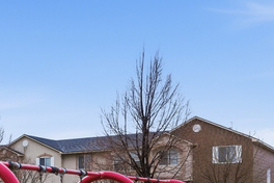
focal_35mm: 65
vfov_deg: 19.9
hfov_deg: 27.5
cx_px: -43
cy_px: 201
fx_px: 498
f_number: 6.3
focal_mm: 16.9
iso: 500
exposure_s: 1/8000
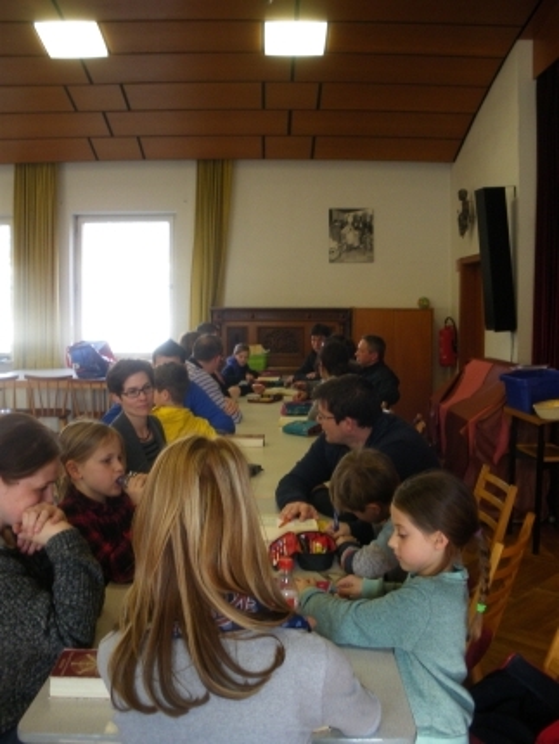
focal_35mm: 36
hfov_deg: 39.7
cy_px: 372
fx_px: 774
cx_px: 280
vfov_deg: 51.3
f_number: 3.5
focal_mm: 6.3
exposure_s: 1/50
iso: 200
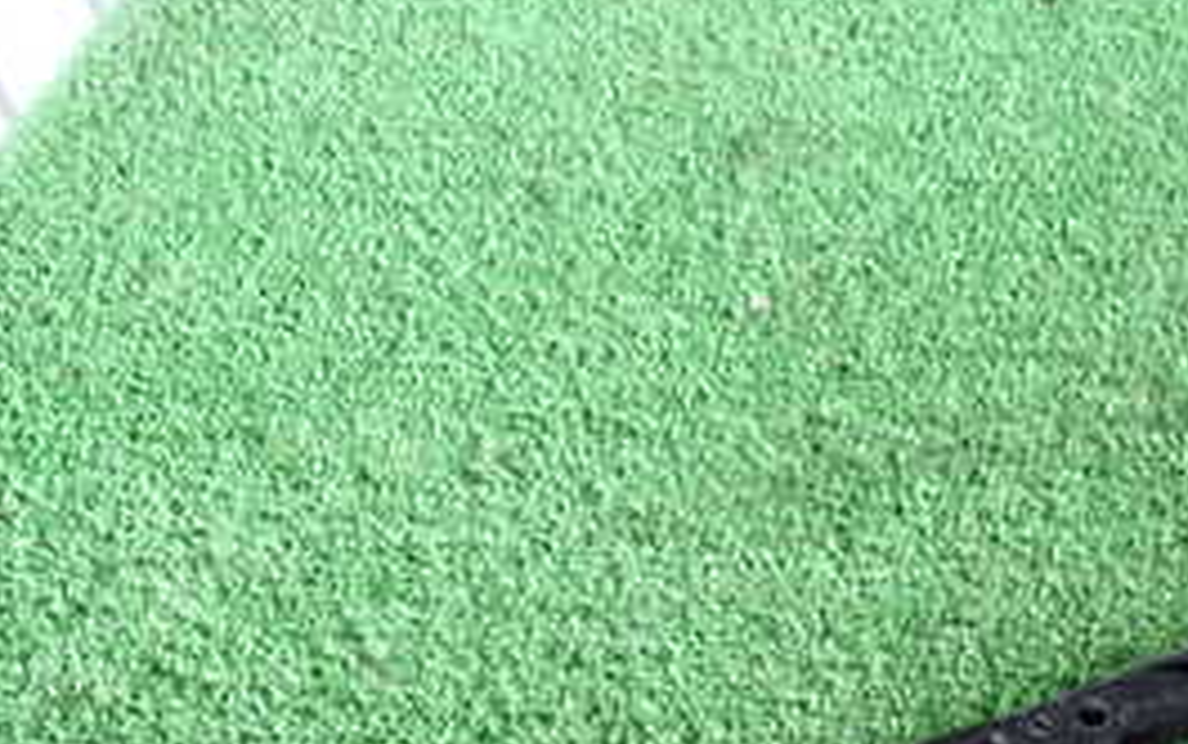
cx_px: 1184
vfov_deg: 20.7
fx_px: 1944
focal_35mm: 60
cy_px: 802
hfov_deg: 31.5
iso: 200
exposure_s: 1/50
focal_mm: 4.5
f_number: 2
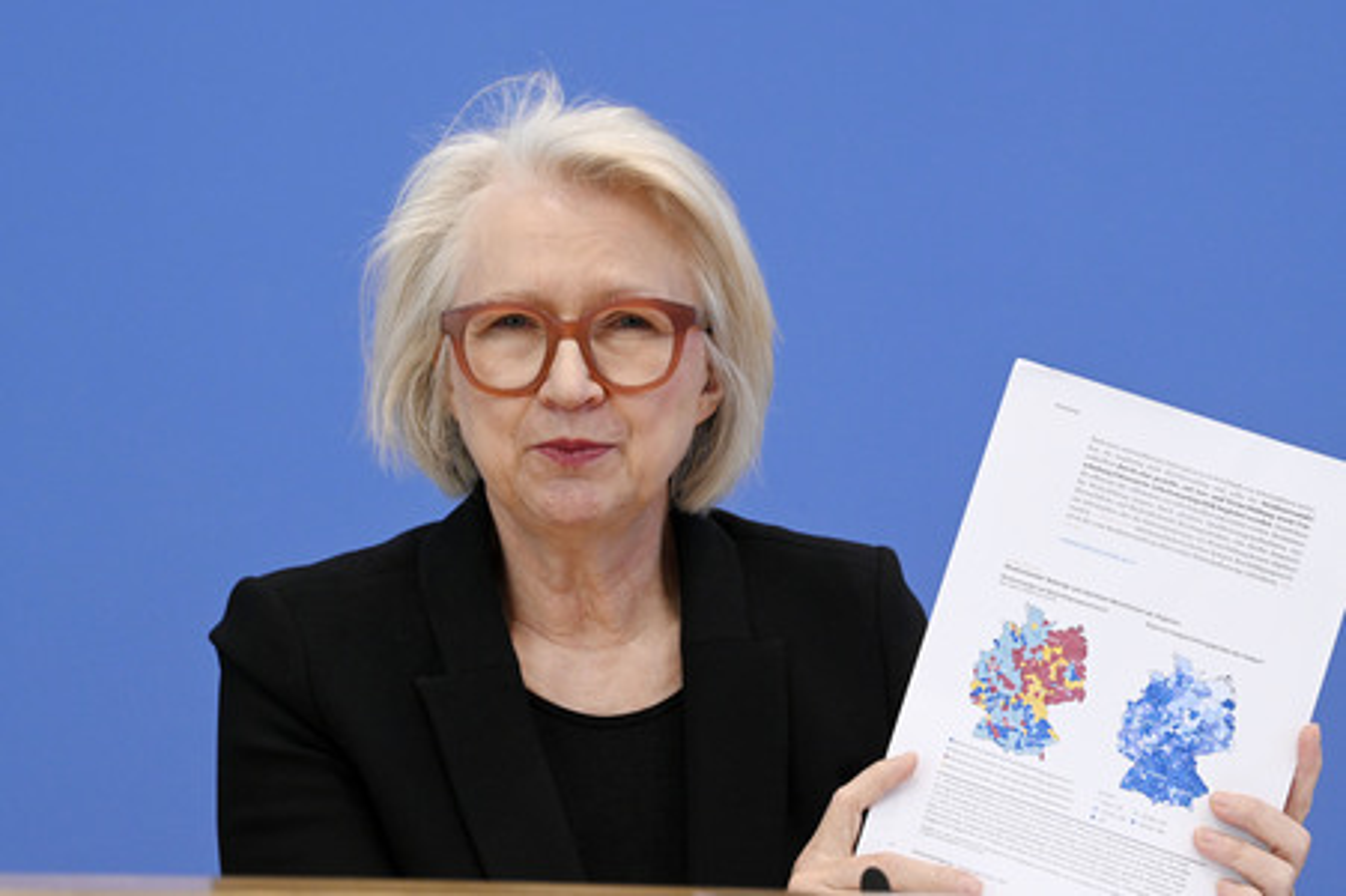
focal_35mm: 120
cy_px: 448
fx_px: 4483
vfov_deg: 11.4
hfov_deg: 17.1
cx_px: 673
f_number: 7.1
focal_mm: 120
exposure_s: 1/640
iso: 4000
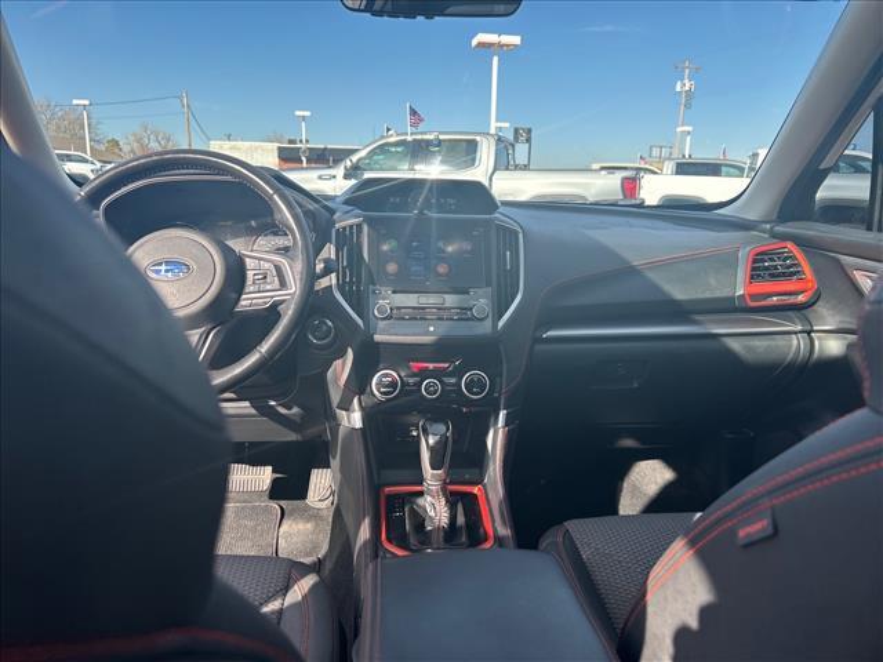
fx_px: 663
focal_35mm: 26
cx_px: 442
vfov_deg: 53.1
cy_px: 331
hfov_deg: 67.3
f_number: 1.5
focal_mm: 5.7
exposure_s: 1/1135
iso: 50
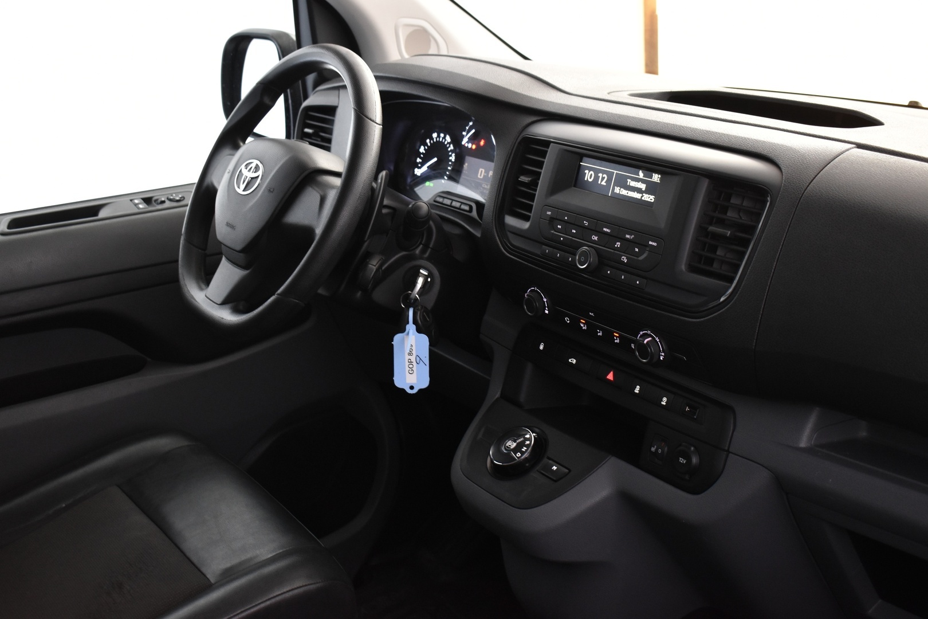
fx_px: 1121
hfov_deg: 45.0
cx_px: 464
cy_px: 310
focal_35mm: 44
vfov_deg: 30.8
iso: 1250
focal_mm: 29
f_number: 5
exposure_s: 1/10
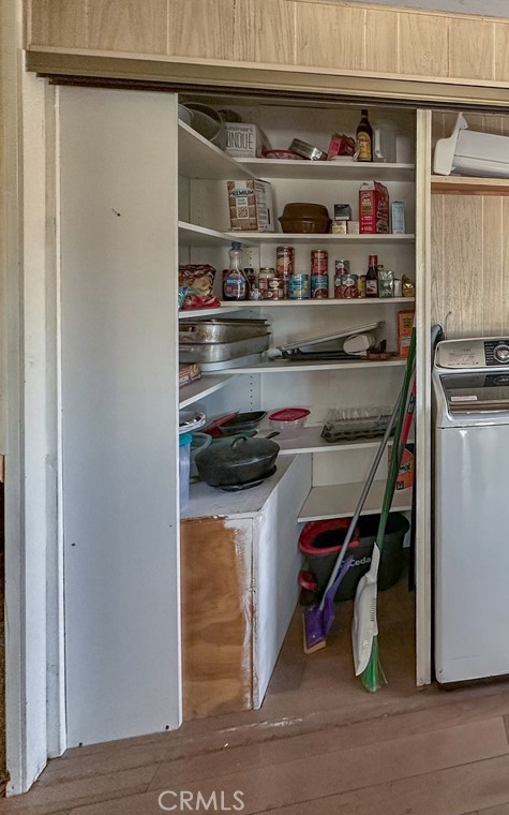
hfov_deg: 48.4
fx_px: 444
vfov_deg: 85.1
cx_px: 515
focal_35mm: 20
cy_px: 404
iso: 200
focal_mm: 2.22
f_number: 2.2
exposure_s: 1/100
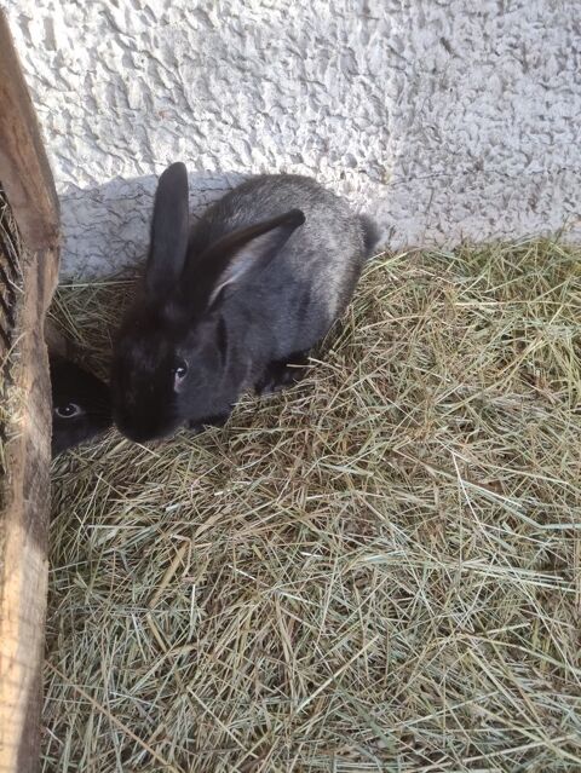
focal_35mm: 25
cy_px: 386
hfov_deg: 54.9
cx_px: 290
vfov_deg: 69.4
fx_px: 559
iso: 218
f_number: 1.89
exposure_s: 1/100
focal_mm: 5.43
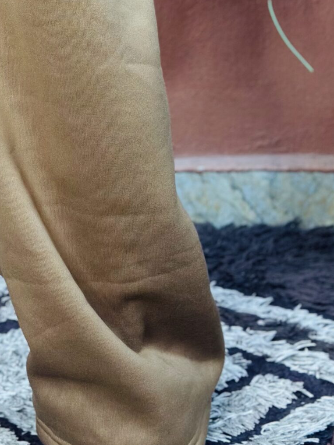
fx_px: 1557
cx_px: -68
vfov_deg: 15.8
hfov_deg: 12.0
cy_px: -60
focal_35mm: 121
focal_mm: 6.86
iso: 125
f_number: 1.78
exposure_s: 1/50
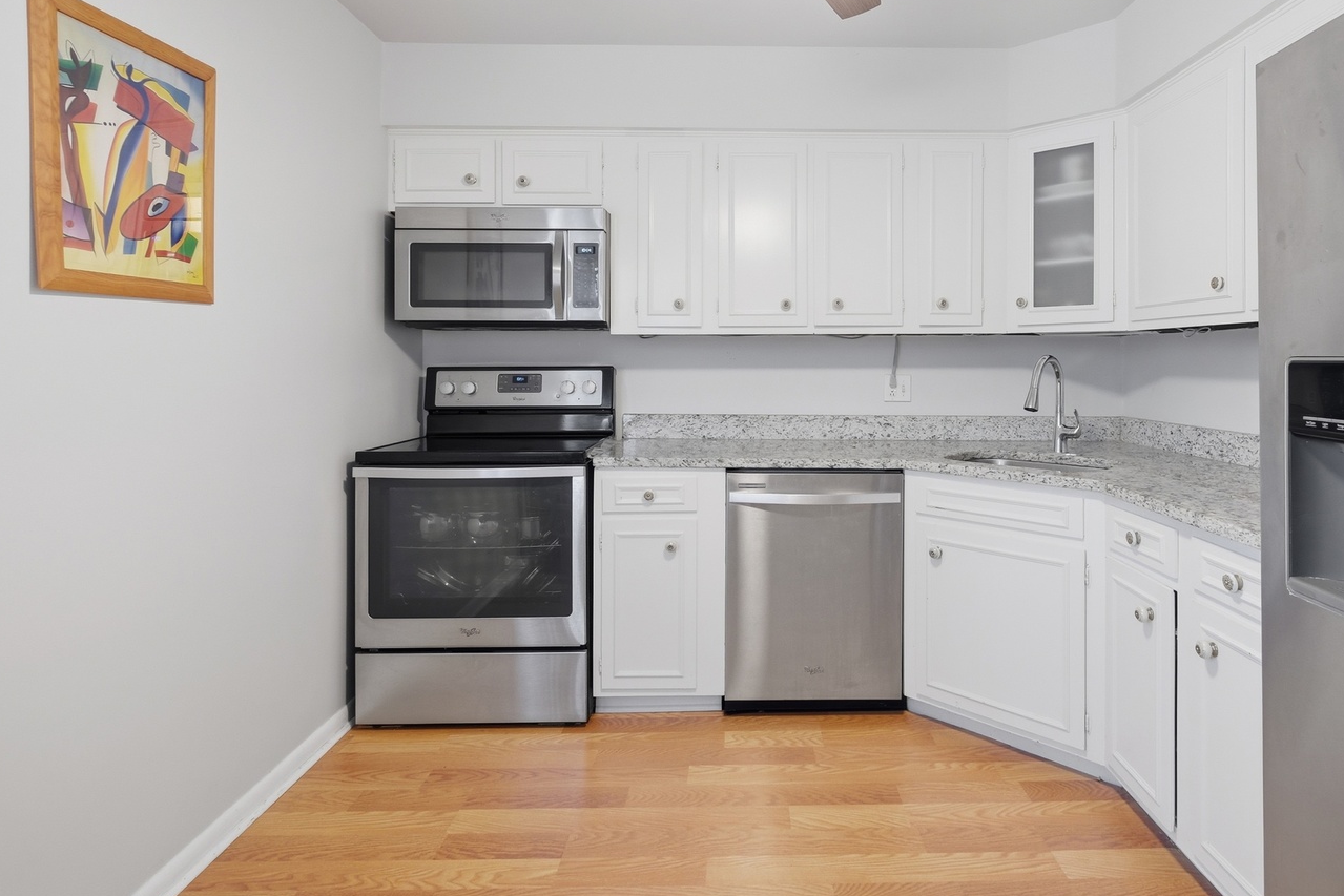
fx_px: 709
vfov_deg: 64.1
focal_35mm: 19
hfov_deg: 86.5
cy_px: 367
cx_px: 756
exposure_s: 1/160
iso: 800
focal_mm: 10
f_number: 7.1
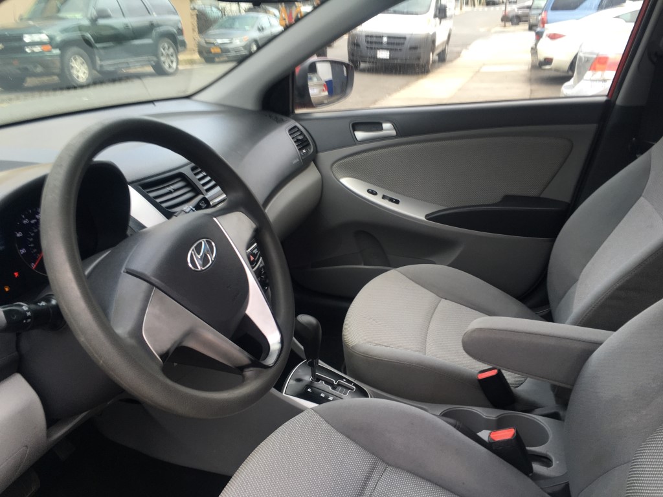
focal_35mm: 29
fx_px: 555
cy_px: 248
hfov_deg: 61.7
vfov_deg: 48.2
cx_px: 332
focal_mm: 4.15
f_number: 2.2
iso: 25
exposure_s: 1/60
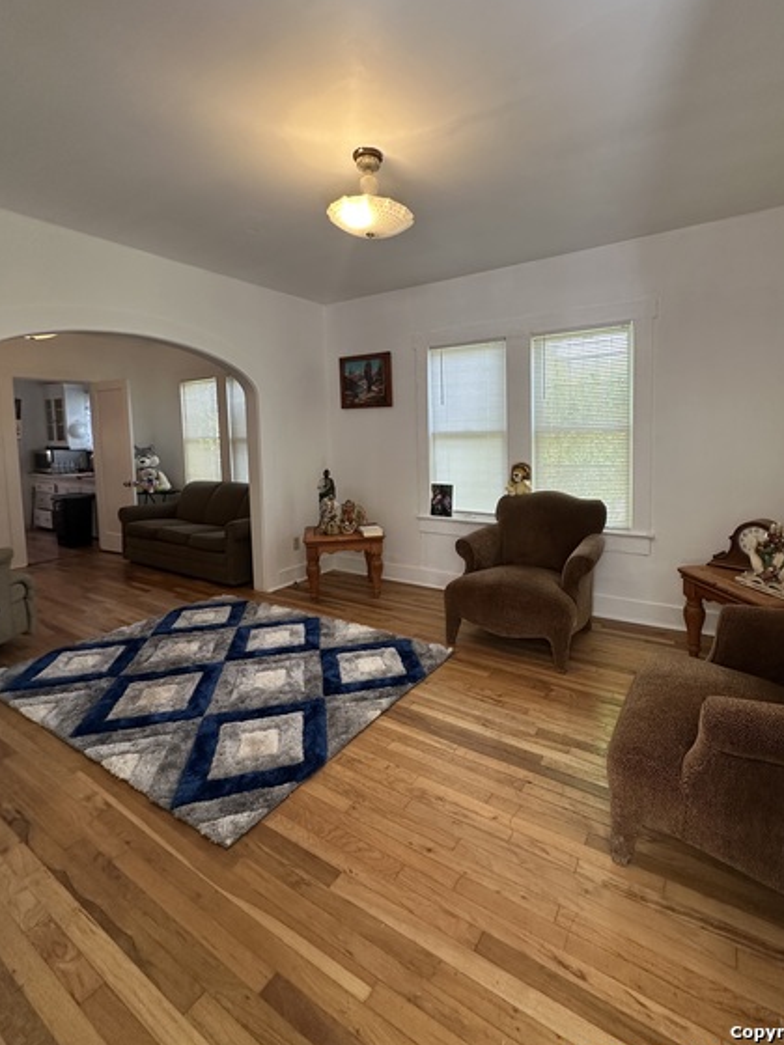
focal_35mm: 16
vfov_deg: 94.2
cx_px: 431
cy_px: 468
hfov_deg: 77.9
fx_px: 483
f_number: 2.2
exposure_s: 1/99
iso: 125
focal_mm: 2.22
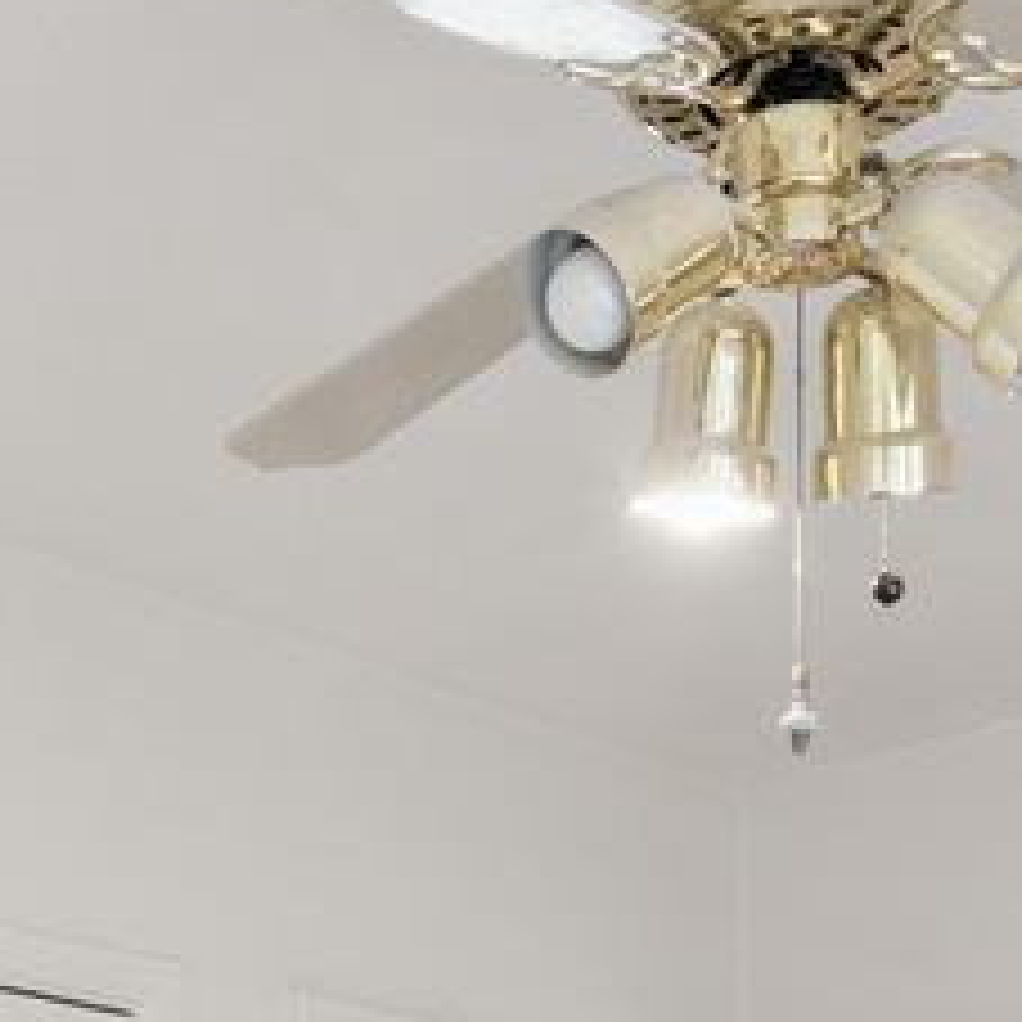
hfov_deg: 17.8
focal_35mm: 97
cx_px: 189
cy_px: 1868
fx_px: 3240
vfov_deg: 15.3
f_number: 9
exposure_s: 1/15
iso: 500
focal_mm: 16
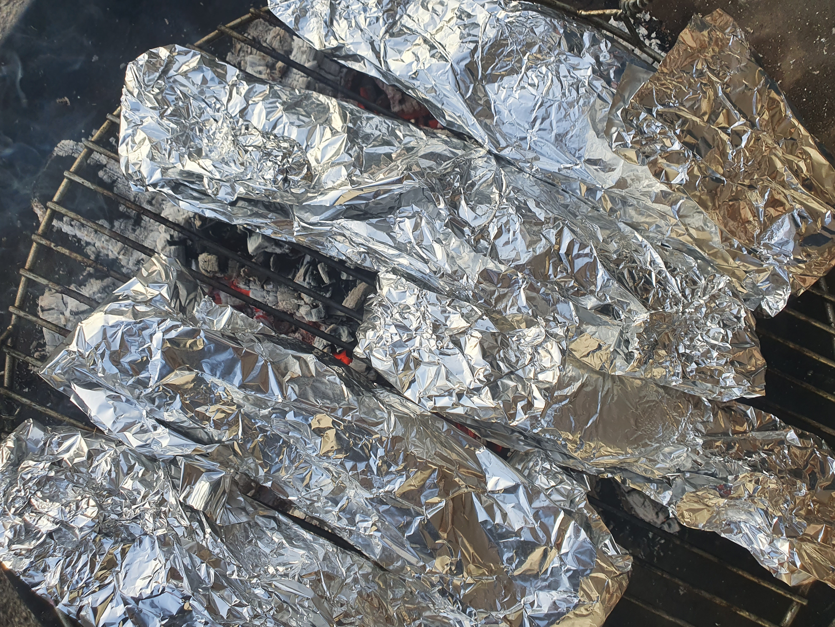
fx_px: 627
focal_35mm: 26
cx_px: 418
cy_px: 314
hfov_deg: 67.3
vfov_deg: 53.1
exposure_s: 1/139
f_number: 2.4
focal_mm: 4.32
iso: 50
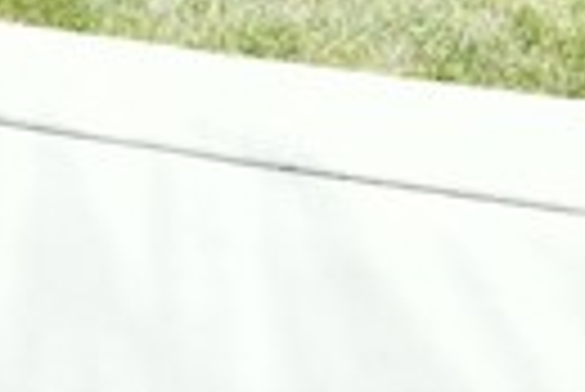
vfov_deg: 13.8
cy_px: -561
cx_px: -405
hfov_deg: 21.6
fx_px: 1122
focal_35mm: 69
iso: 100
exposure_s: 1/100
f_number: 6.3
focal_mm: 14
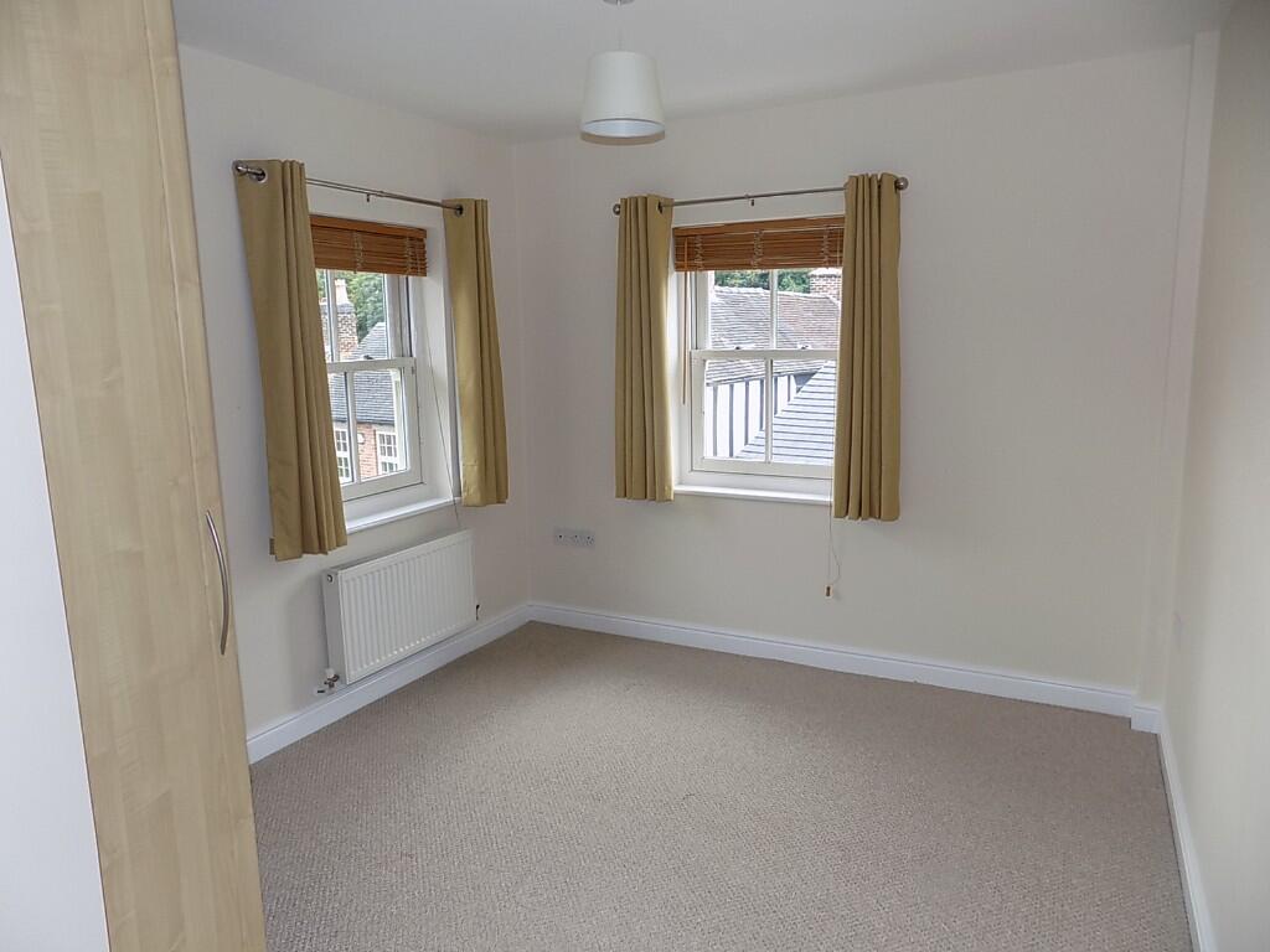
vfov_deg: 58.9
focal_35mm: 23
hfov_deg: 73.9
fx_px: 844
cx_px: 635
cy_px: 476
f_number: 3.1
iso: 80
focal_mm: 4
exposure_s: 1/40
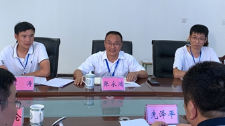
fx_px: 322
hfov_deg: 38.4
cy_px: 31
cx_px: 96
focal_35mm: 54
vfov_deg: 22.0
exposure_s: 1/100
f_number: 1.8
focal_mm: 4.25
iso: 80
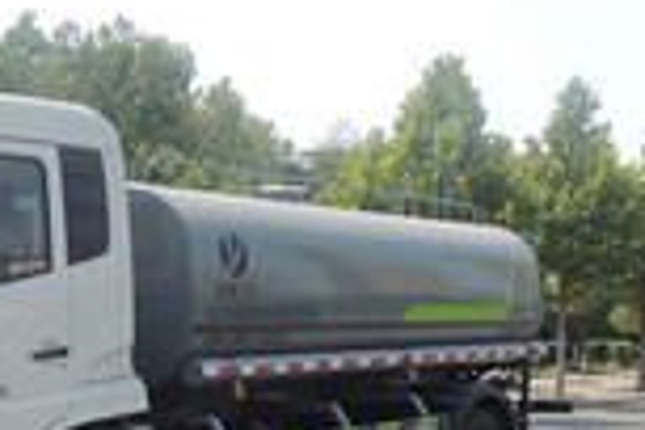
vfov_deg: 20.4
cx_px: 101
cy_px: 403
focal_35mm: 65
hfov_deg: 30.0
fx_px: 1164
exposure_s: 1/800
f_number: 3
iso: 100
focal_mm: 4.3
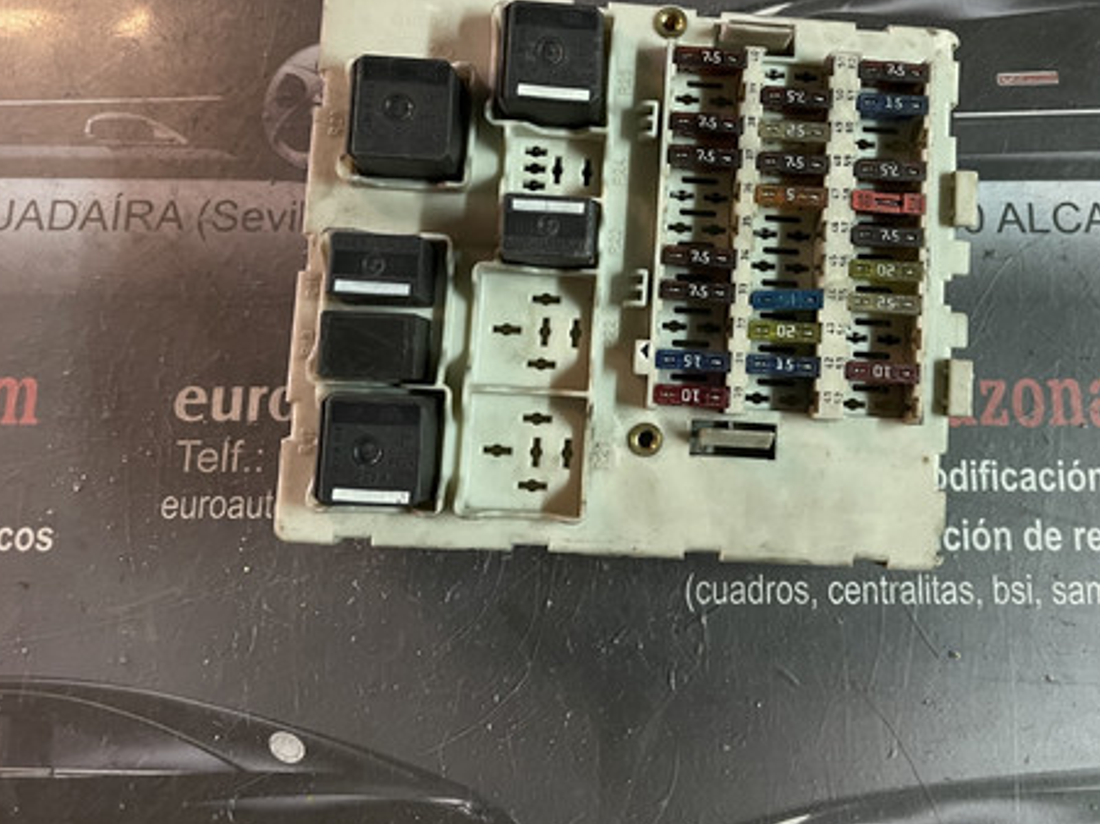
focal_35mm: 37
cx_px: 687
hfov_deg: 49.7
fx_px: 1175
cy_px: 252
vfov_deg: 38.0
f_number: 1.6
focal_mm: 5.1
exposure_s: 1/25
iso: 640
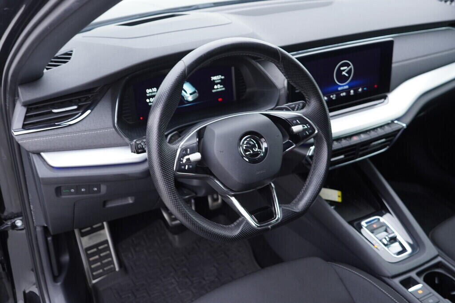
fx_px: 455
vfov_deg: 36.9
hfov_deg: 53.1
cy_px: 152
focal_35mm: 36
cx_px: 228
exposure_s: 1/40
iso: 250
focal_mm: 24
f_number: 2.8
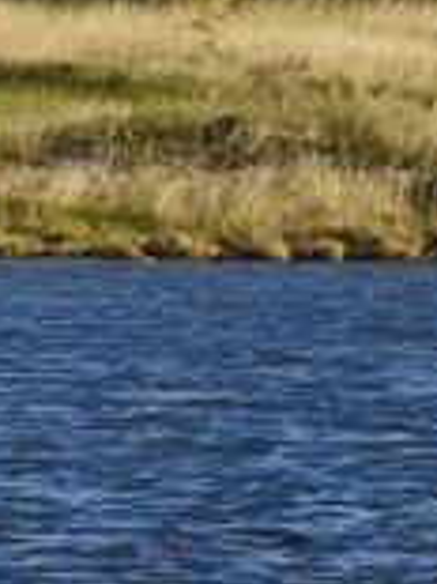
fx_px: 11698
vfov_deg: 2.8
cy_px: -874
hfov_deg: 2.1
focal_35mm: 694
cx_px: -2038
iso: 200
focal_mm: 70
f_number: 8
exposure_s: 1/640
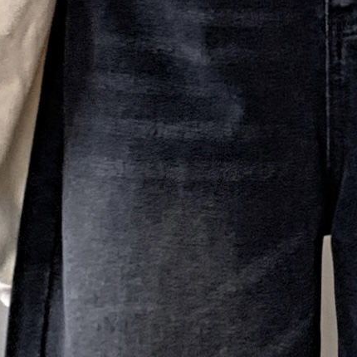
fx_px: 1879
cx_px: 325
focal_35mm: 161
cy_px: 331
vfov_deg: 10.8
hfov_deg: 10.8
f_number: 1.8
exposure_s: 1/121
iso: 50
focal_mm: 4.25
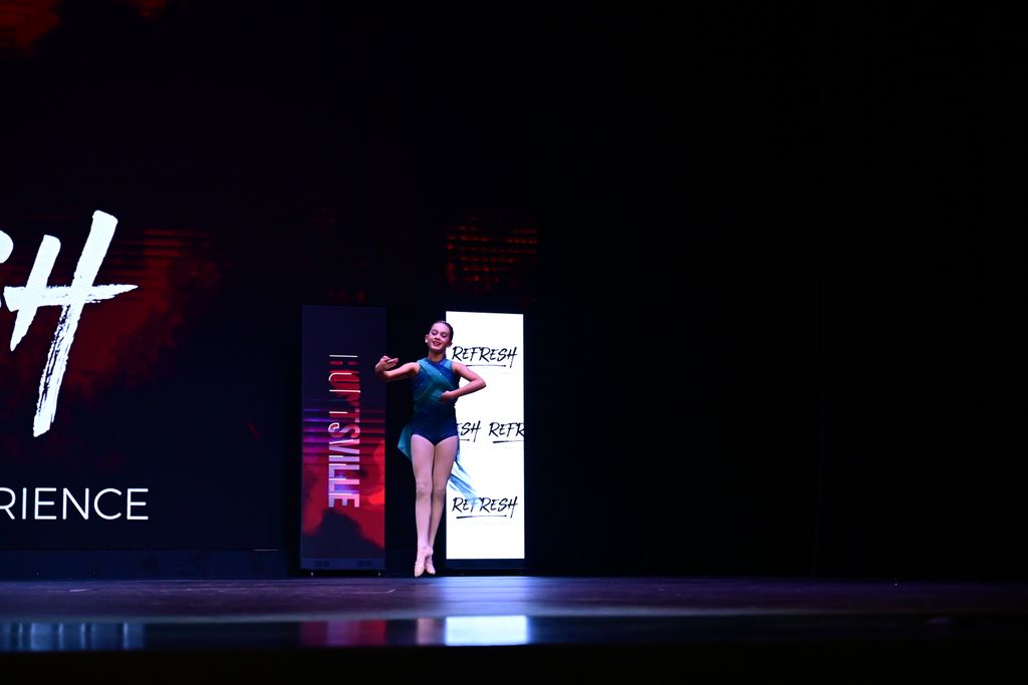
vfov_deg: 19.5
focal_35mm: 70
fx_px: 1999
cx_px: 514
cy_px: 342
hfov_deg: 28.8
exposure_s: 1/800
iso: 4000
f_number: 3.2
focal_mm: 70
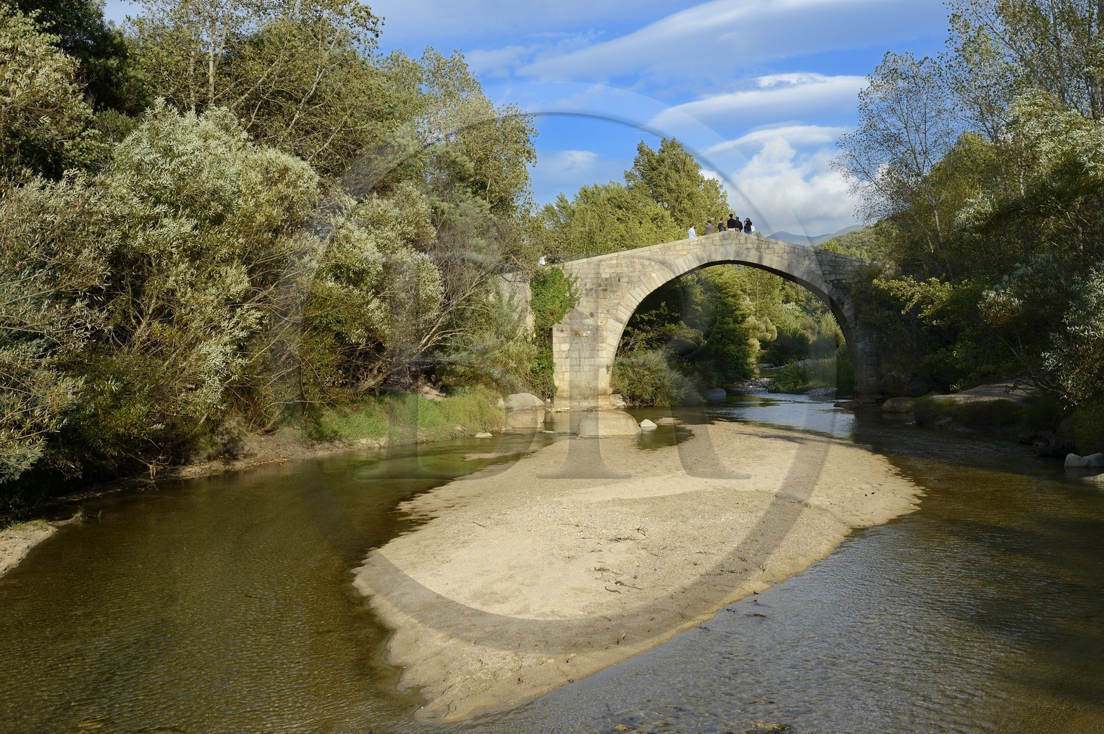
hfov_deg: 50.7
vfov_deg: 35.0
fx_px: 1164
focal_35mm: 38
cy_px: 367
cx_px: 552
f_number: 11
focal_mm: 38
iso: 200
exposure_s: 1/250
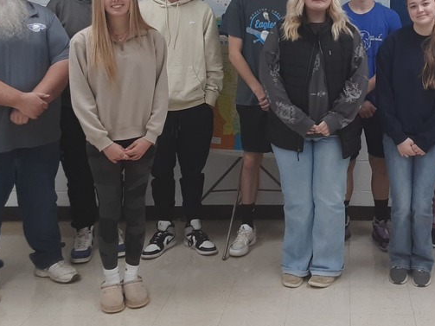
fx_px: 691
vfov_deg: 26.2
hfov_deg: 33.9
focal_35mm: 55
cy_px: 76
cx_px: 348
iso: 50
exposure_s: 1/60
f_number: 1.9
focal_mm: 2.91
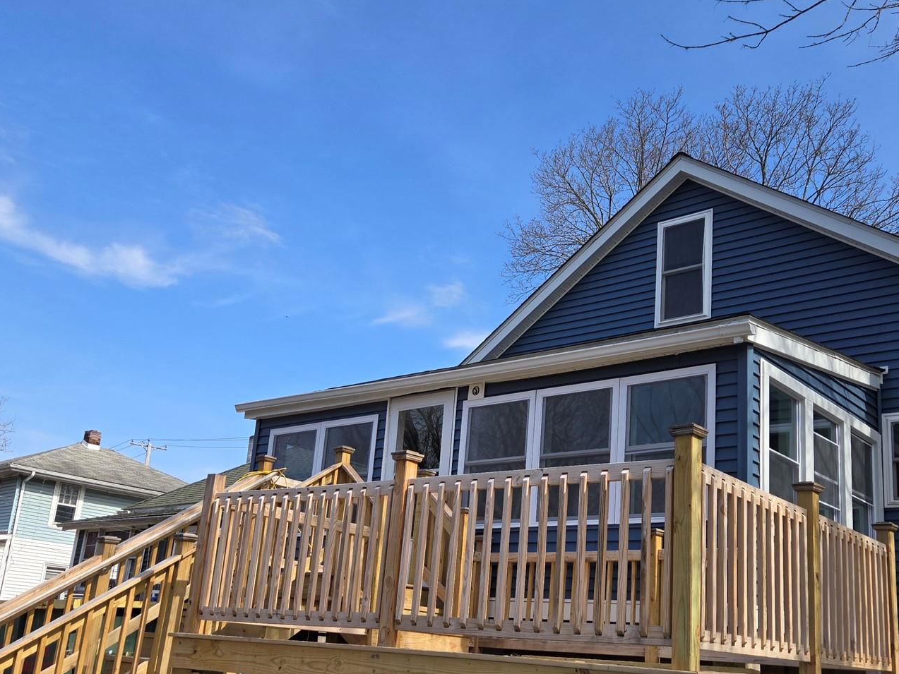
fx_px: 961
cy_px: 405
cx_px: 506
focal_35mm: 37
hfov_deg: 50.0
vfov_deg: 38.5
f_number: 1.8
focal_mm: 5.4
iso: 25
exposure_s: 1/1343
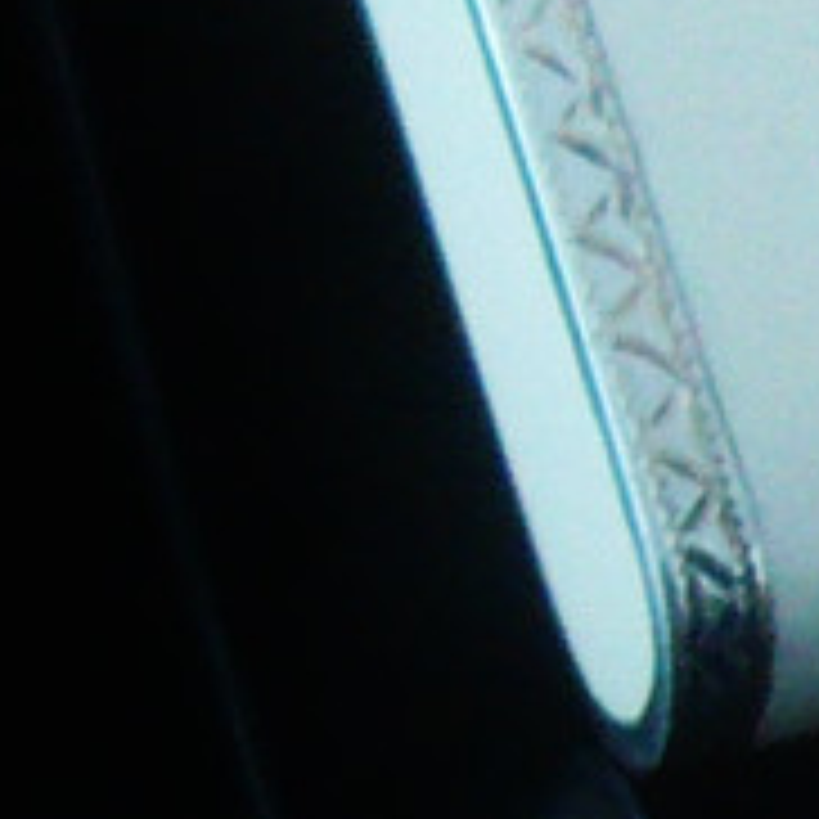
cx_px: 1843
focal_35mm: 233
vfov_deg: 7.3
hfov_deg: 7.1
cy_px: -554
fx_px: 6237
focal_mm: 4.9
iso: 200
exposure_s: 1/13
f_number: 2.9
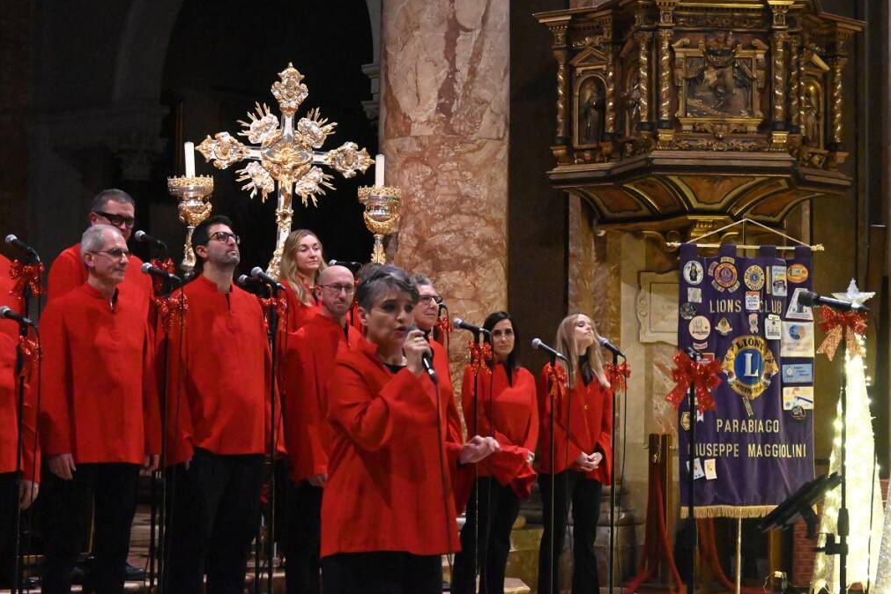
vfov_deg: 17.9
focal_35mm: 76
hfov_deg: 26.7
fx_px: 1881
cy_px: 296
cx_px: 450
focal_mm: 50
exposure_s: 1/40
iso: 12800
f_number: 6.3
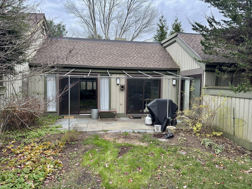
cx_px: 126
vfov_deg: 56.8
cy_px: 94
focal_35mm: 24
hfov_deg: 71.6
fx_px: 175
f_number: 1.78
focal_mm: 6.76
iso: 200
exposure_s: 1/113
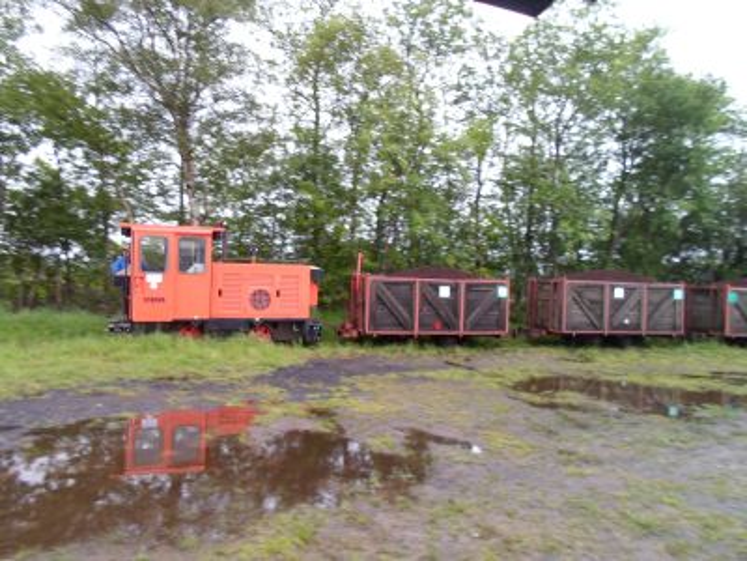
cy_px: 280
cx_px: 374
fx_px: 539
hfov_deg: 69.4
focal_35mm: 25
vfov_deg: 54.9
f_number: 2.5
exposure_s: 1/30
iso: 120
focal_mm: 4.5
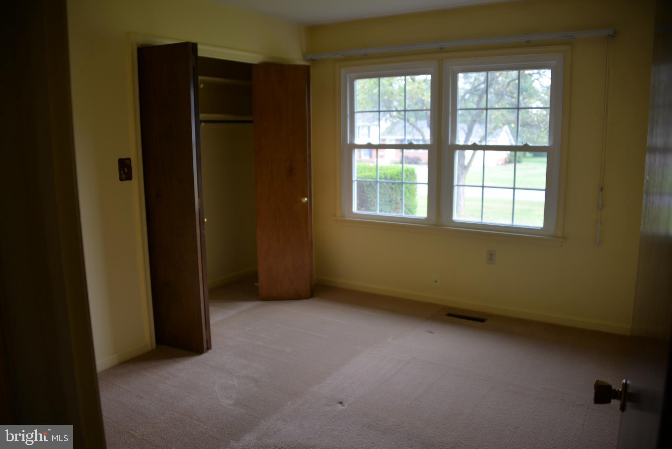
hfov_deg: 65.5
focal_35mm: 28
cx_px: 336
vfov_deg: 46.4
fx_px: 523
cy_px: 224
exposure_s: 1/50
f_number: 3.5
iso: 200
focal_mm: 28
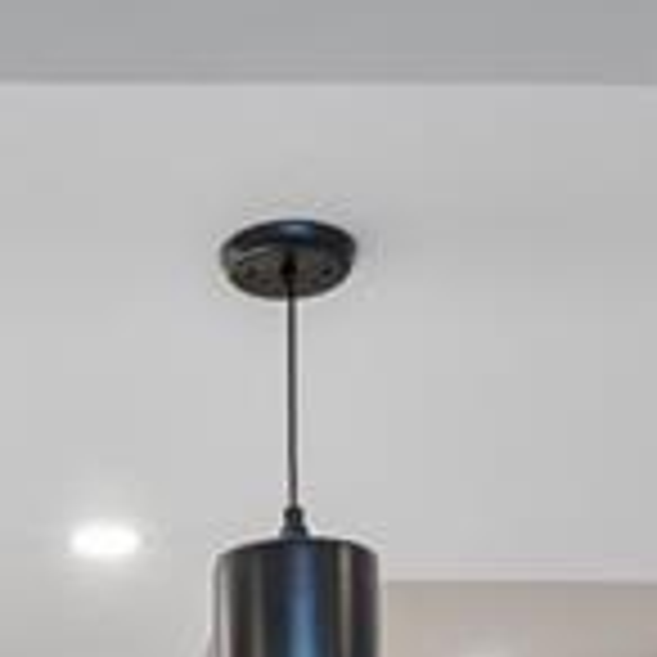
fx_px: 1503
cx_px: 99
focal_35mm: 70
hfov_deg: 24.1
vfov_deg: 20.5
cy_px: 1033
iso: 250
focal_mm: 10
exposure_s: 1/13
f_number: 11
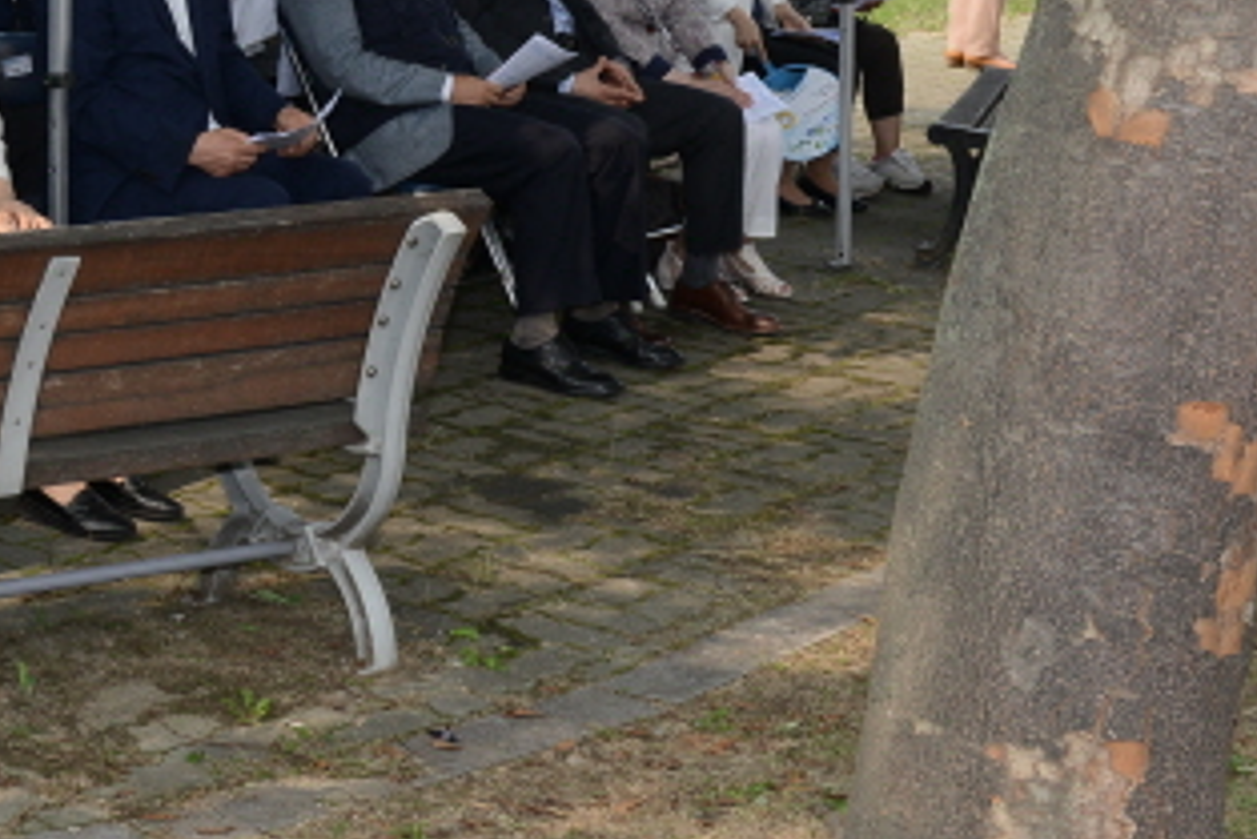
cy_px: 22
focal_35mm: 92
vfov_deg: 14.7
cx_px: -213
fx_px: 3214
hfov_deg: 20.8
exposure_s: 1/250
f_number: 10
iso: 400
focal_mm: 36
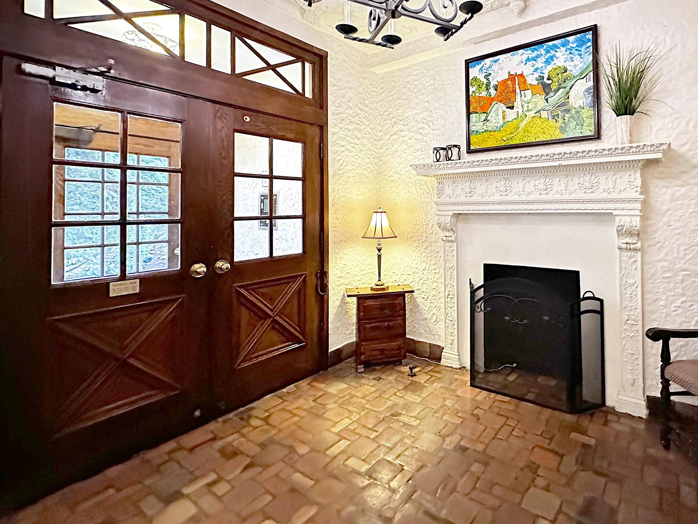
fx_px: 363
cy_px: 203
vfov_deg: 70.7
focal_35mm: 18
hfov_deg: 85.8
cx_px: 443
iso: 2000
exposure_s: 1/30
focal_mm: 2.22
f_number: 2.2
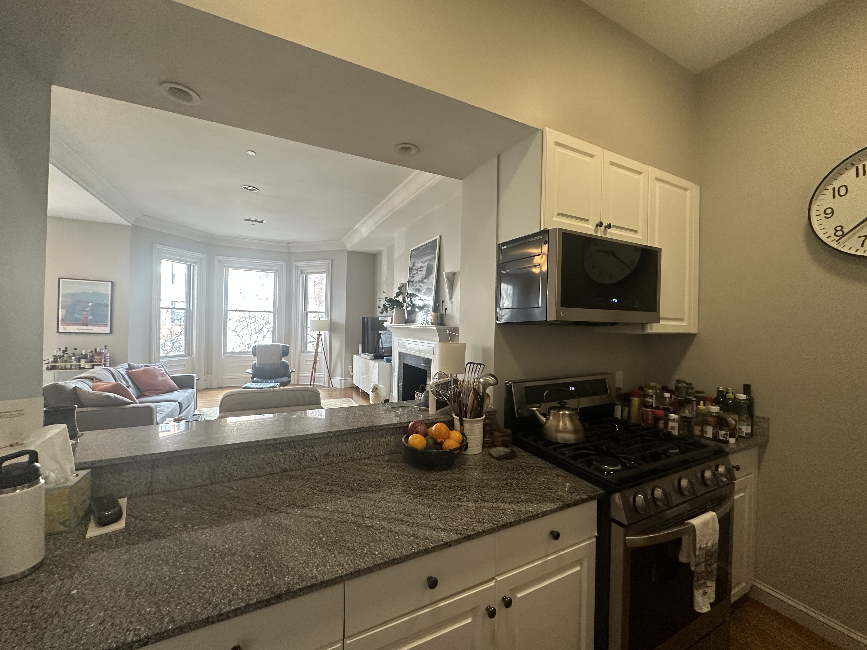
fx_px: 351
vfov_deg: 85.7
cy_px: 325
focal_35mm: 14
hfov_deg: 102.1
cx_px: 434
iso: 400
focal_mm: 2.22
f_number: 2.2
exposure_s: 1/60
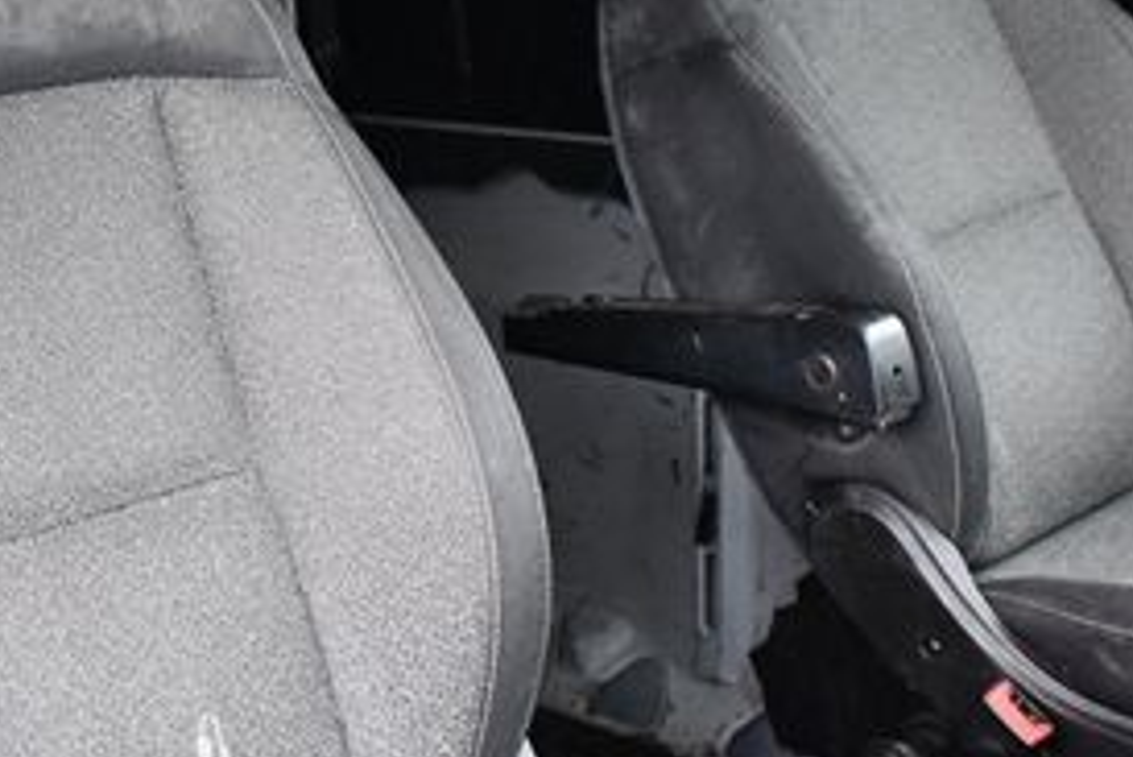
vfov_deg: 21.2
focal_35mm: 63
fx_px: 1984
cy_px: 116
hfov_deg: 31.6
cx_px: 372
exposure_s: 1/100
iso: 3200
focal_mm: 18
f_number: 3.5
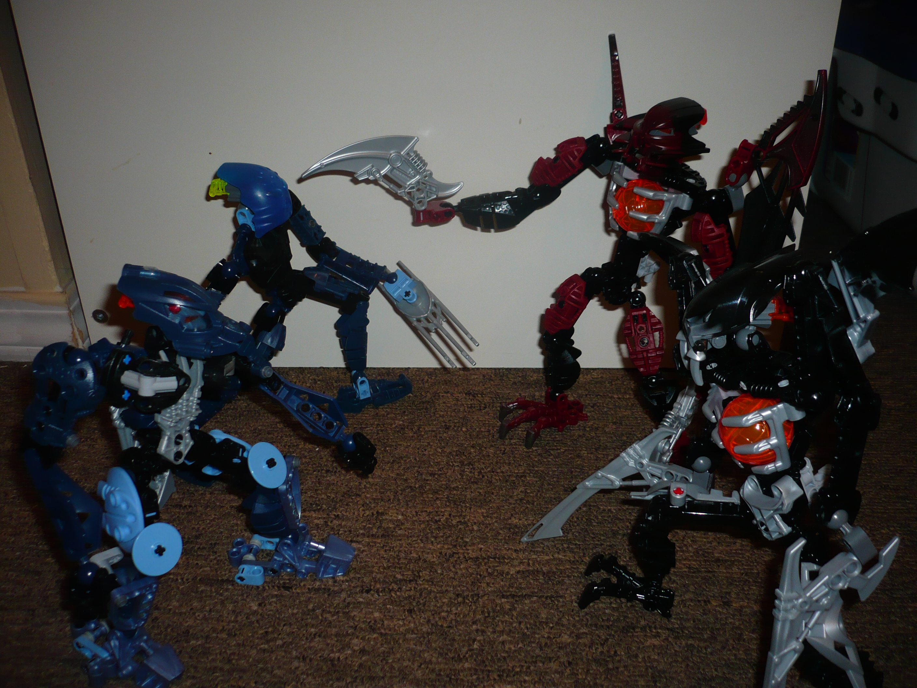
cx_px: 458
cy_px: 344
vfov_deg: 40.7
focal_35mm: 35
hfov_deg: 52.6
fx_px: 927
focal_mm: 5.8
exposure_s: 1/30
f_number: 2.8
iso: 100
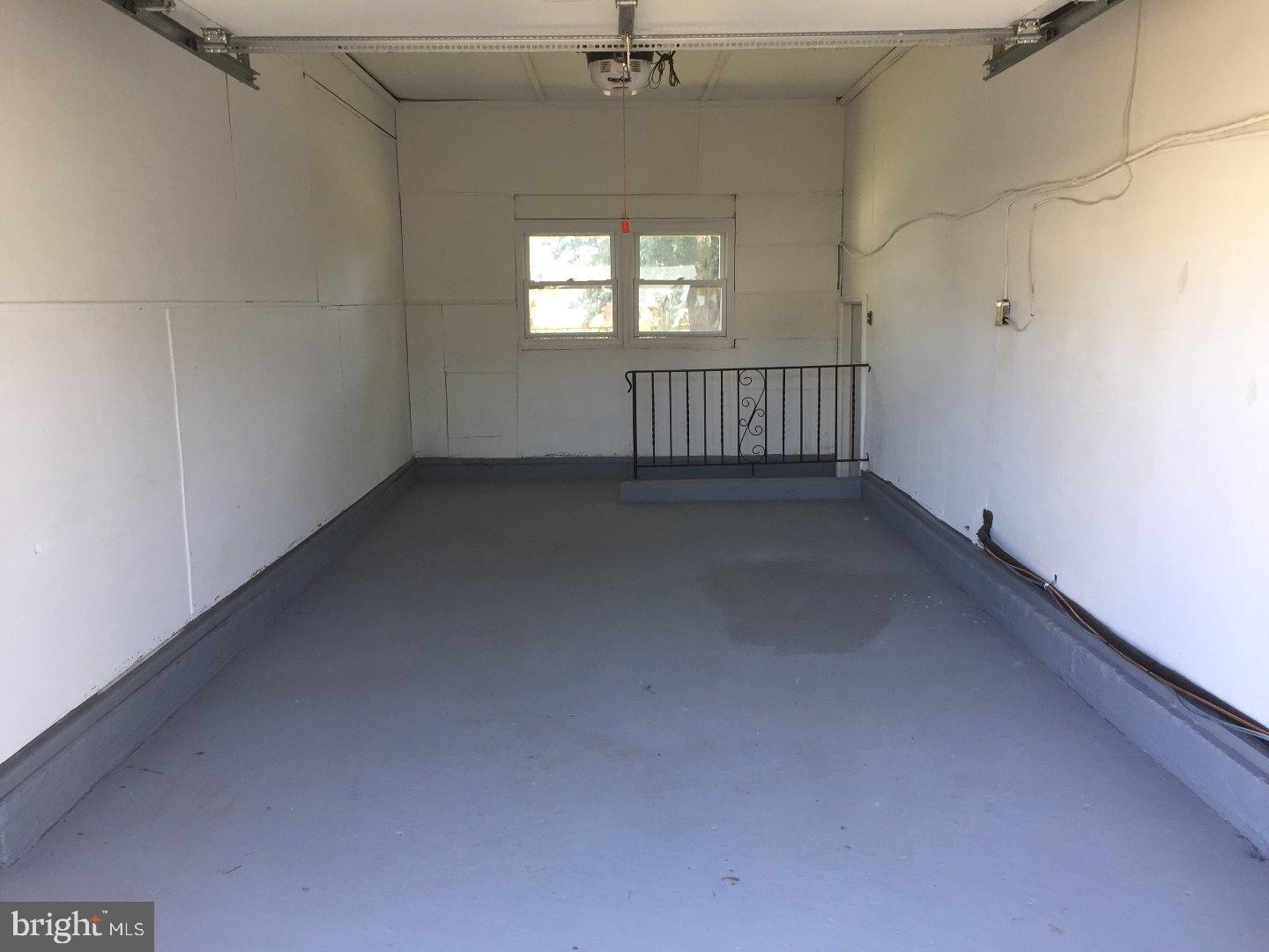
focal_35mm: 29
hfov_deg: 61.7
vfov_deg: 48.2
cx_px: 634
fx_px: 1063
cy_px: 476
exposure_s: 1/60
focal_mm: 4.15
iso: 40
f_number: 2.2
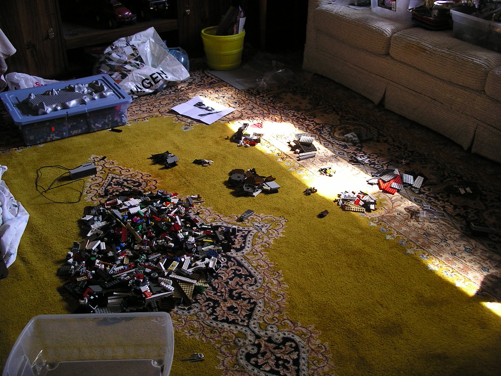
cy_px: 188
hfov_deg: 42.1
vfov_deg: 32.2
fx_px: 651
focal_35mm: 45
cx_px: 250
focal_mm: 9.3
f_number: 3
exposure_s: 1/44
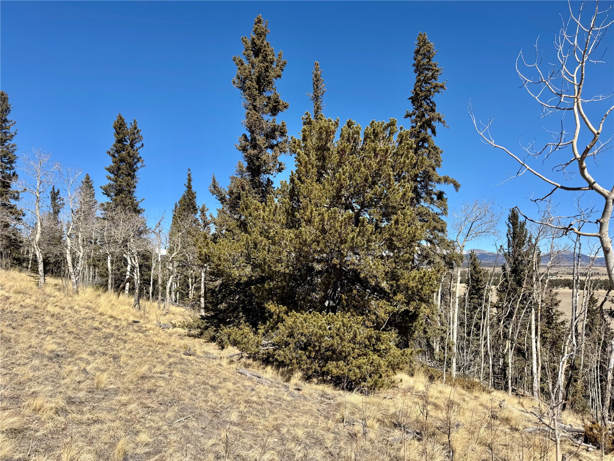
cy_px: 230
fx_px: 426
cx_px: 307
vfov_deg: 56.8
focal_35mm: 24
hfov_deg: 71.6
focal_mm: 6.76
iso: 80
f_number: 1.78
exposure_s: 1/4608
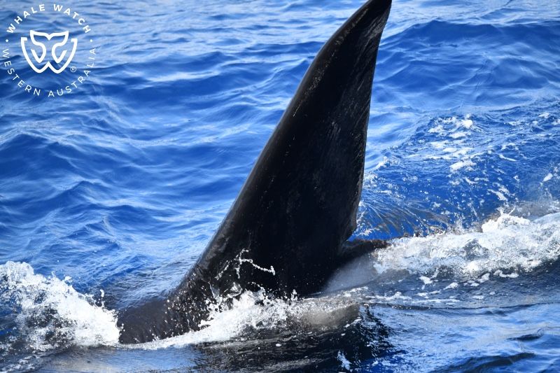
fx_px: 5910
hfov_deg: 5.4
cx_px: 280
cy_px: 186
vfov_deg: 3.6
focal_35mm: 380
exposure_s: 1/8000
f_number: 6
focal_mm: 380
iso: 4000
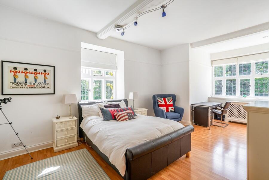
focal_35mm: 16
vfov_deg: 73.7
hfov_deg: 96.7
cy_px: 90
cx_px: 134
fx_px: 120
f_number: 10
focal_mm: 16
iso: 100
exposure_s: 1/13
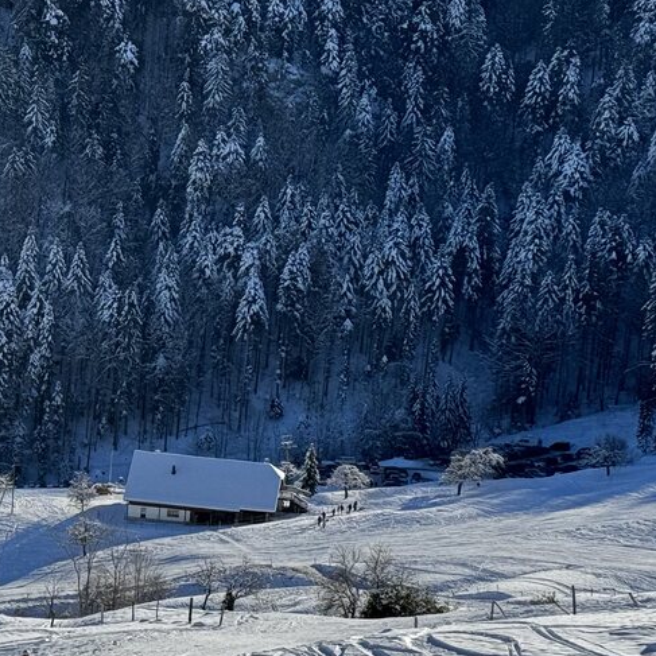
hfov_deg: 14.5
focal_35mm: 119
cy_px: 404
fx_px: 2551
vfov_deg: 14.6
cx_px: 29
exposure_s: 1/9009
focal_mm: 6.86
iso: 80
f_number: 1.78
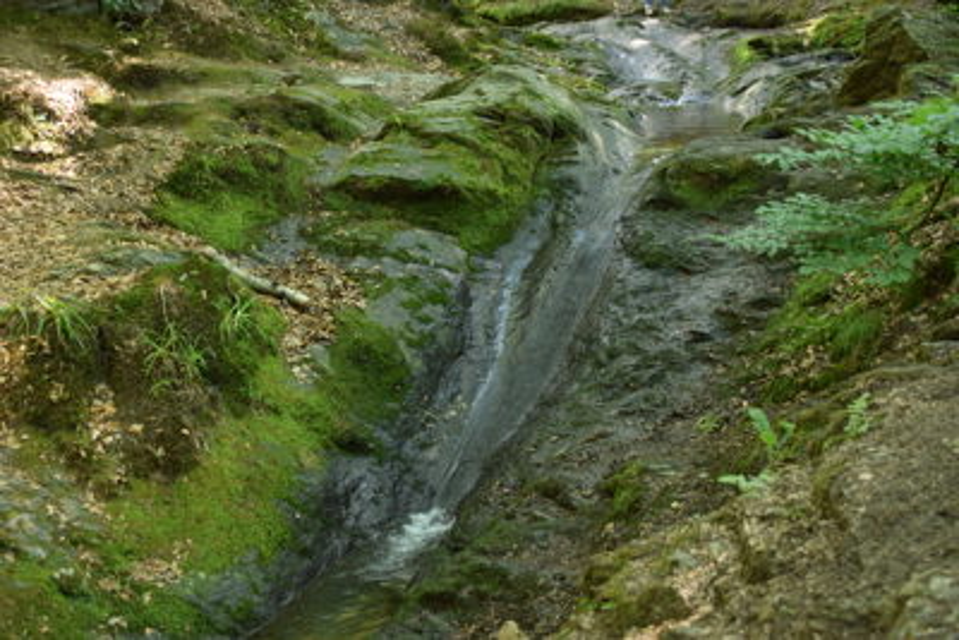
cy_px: 320
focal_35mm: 52
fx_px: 1399
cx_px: 480
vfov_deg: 25.8
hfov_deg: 37.8
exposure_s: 1/20
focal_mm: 35
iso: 320
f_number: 4.5
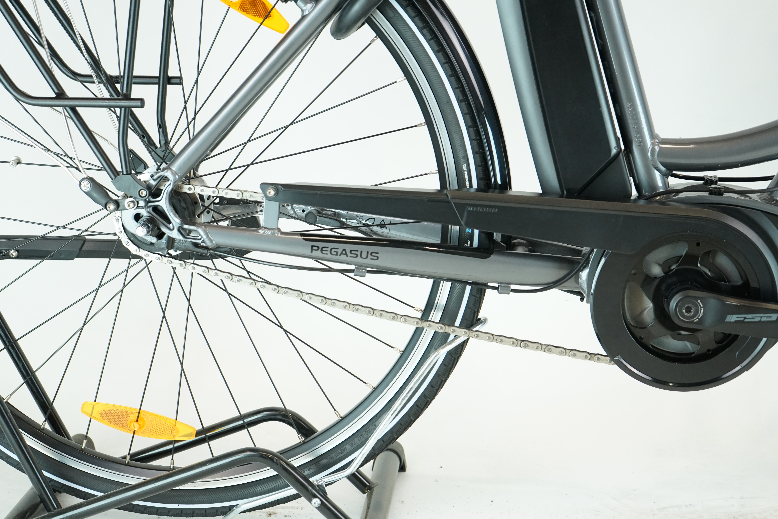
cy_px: 260
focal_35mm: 65
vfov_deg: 20.9
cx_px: 389
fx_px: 1405
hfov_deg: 31.0
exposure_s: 1/200
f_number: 5.6
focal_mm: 65
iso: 2000
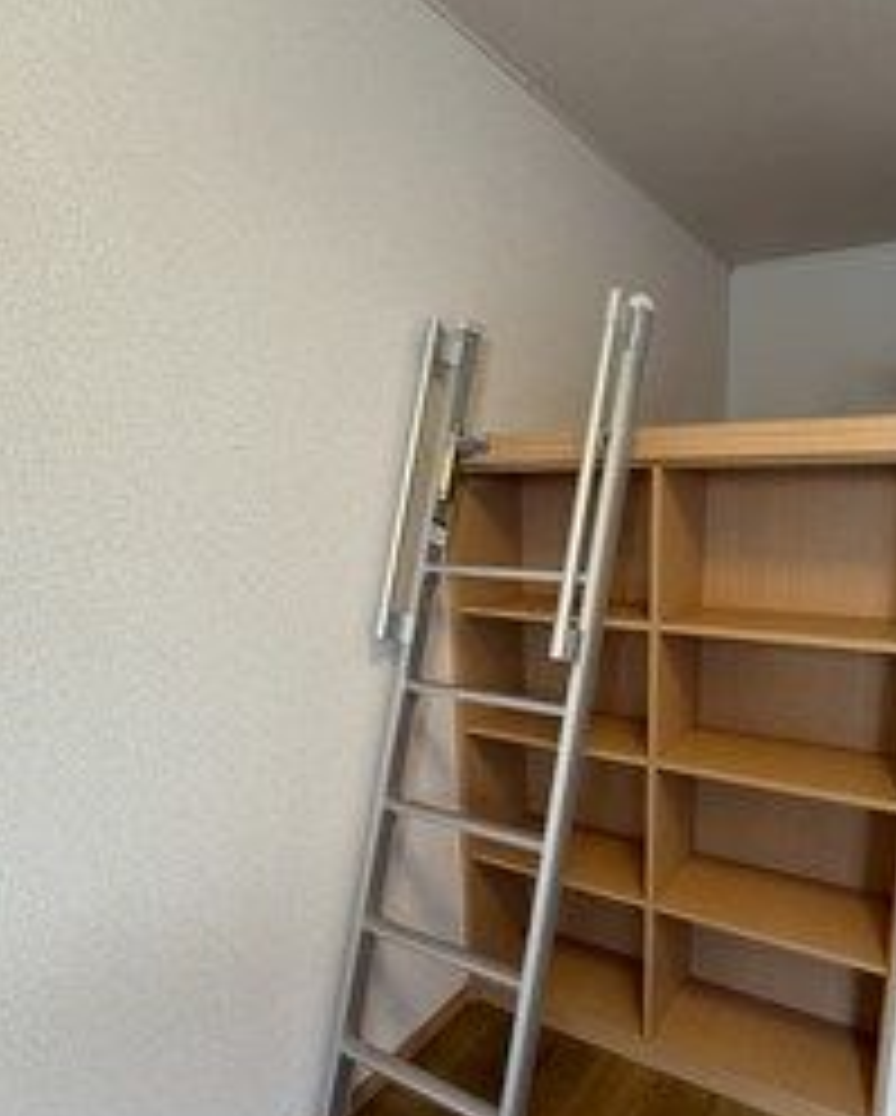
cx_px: 585
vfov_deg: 74.1
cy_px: 670
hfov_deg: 61.9
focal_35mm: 22
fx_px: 728
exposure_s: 1/50
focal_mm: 2.22
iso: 200
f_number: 2.2
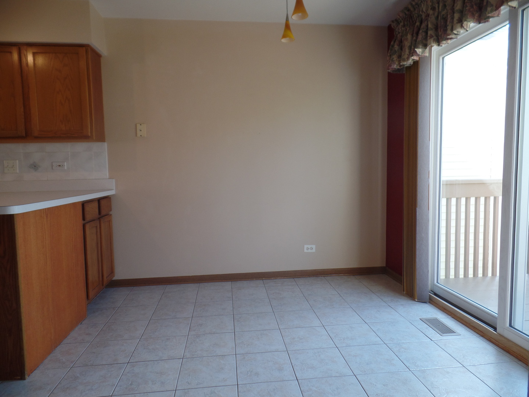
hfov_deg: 73.9
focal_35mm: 23
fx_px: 351
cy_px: 198
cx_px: 264
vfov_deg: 58.9
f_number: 3.2
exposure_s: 1/45
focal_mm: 4.1
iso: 80
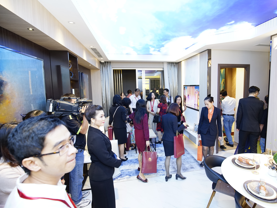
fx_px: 144
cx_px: 158
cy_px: 100
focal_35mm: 18
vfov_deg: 71.6
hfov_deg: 87.2
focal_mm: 16
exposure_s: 1/50
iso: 1600
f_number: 4
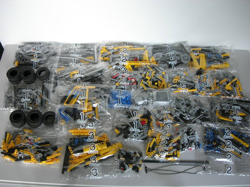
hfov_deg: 49.0
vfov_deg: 37.7
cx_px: 125
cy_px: 94
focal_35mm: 38
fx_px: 274
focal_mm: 7.8
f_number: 2.8
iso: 64
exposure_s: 1/15.2
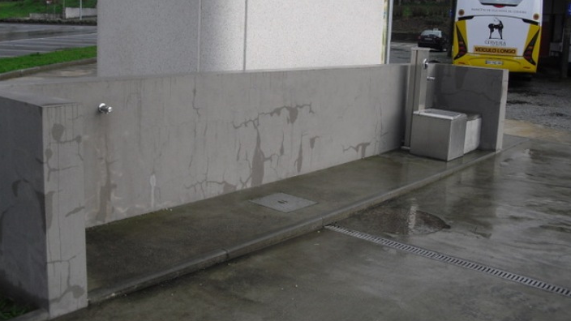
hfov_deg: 49.4
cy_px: 119
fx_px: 621
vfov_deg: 28.9
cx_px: 283
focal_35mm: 41
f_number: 7.8
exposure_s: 1/125
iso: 100
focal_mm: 6.3
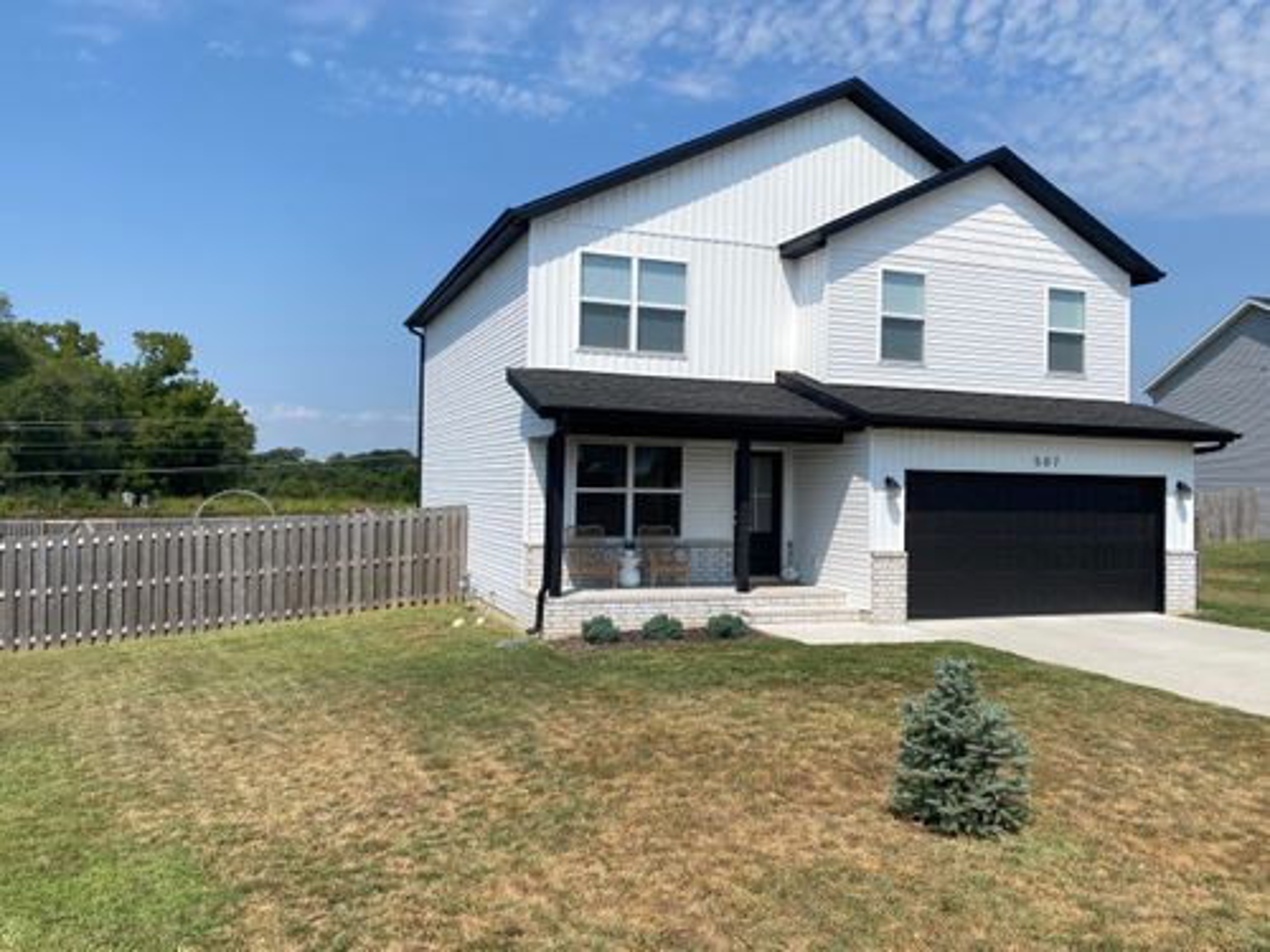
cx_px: 635
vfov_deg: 53.1
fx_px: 954
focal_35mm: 26
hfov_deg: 67.3
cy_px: 476
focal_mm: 4.25
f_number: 1.8
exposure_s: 1/4808
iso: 32
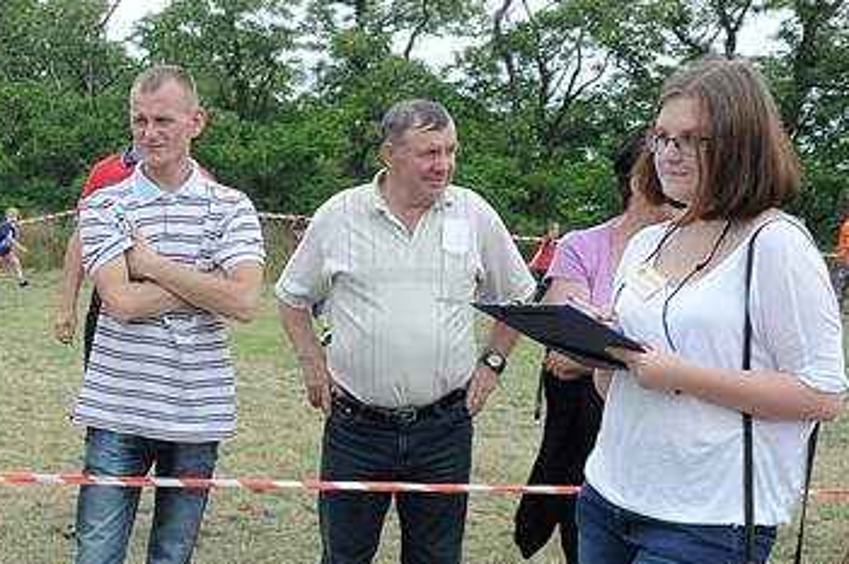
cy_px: 548
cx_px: -89
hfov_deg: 23.8
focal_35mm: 80
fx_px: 1884
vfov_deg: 16.7
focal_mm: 22
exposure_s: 1/400
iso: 800
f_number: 10
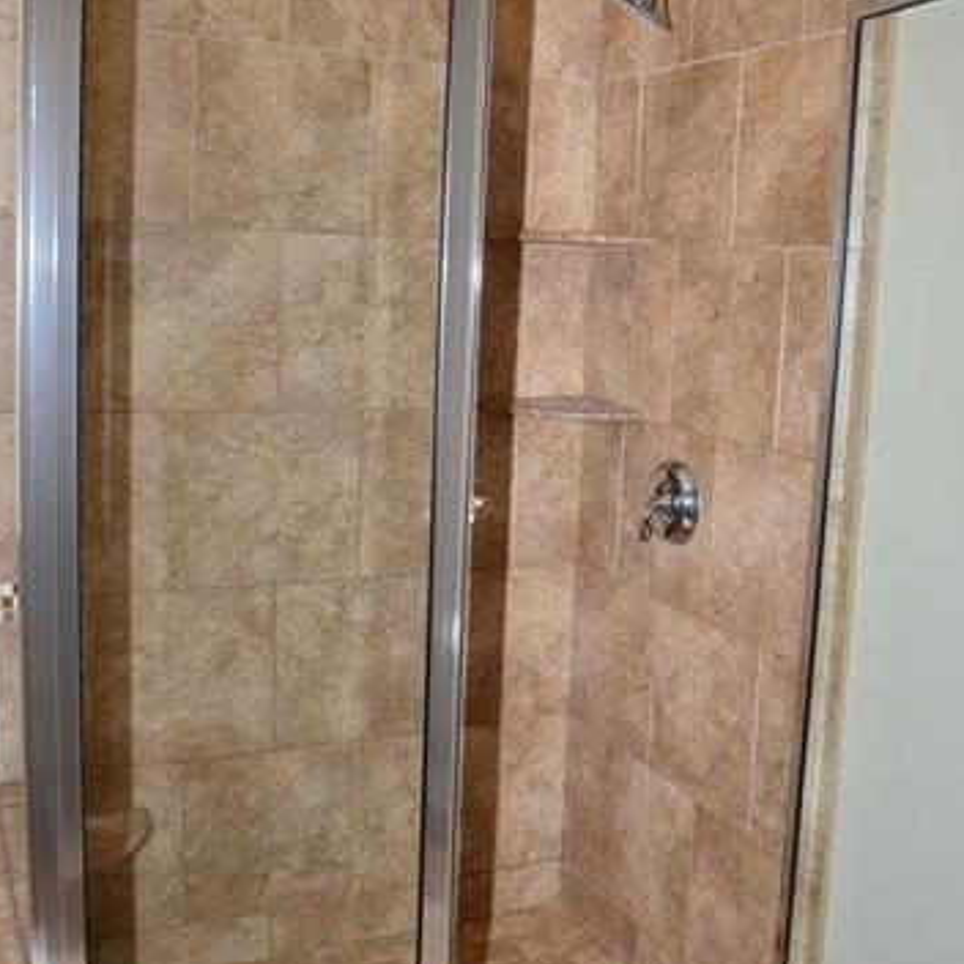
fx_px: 1229
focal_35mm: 39
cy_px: 468
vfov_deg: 42.8
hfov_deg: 42.8
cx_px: 515
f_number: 5
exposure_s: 1/60
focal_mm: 18
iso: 200
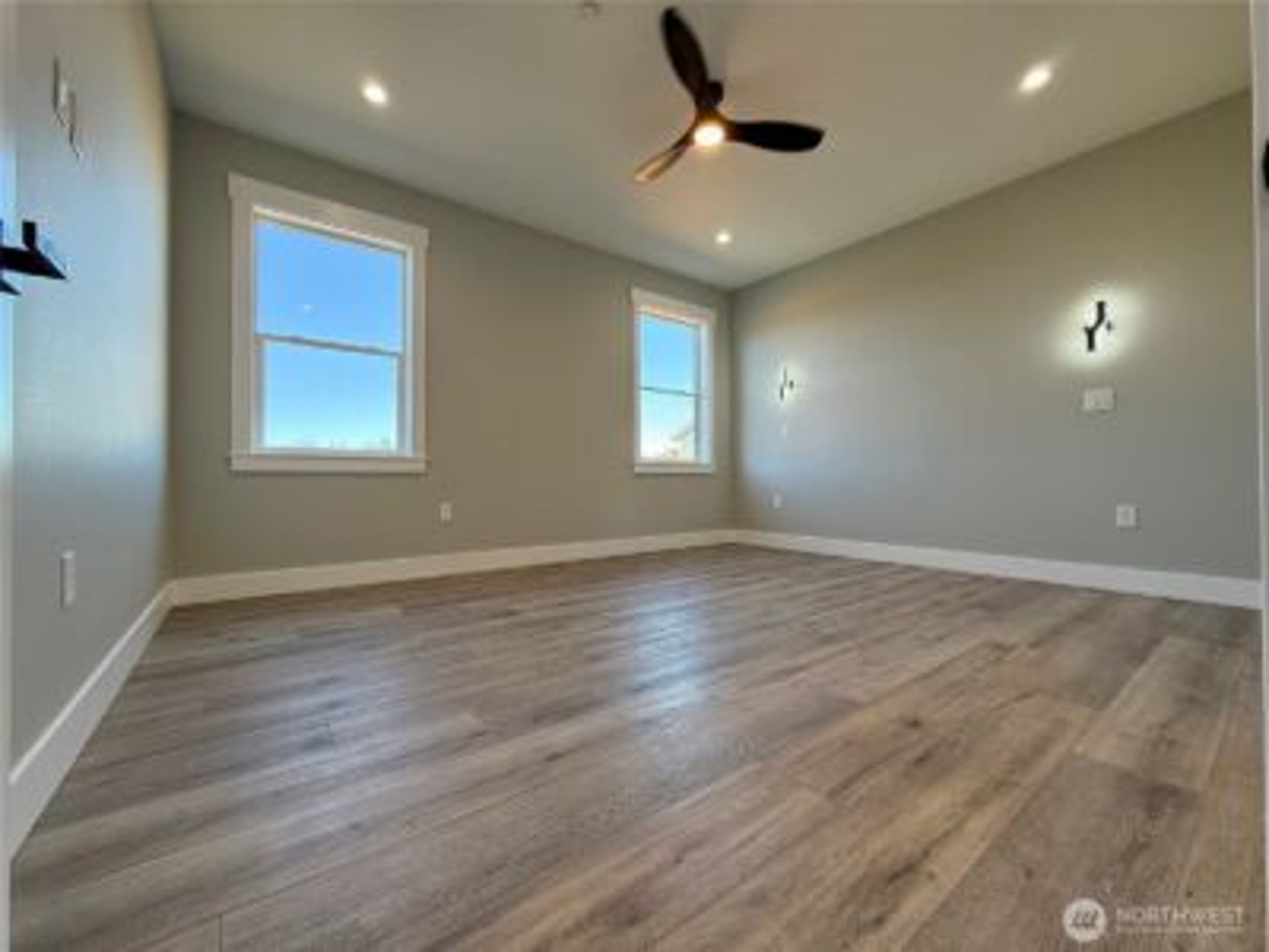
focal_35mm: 14
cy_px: 476
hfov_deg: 102.1
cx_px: 634
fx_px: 513
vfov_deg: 85.7
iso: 100
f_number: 2.2
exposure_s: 1/120
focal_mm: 2.22
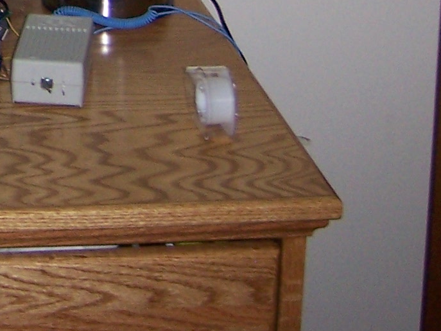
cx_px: -283
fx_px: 1720
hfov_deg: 13.5
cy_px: -259
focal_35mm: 135
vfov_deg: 10.4
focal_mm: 6.2
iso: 125
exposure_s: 1/60
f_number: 2.8
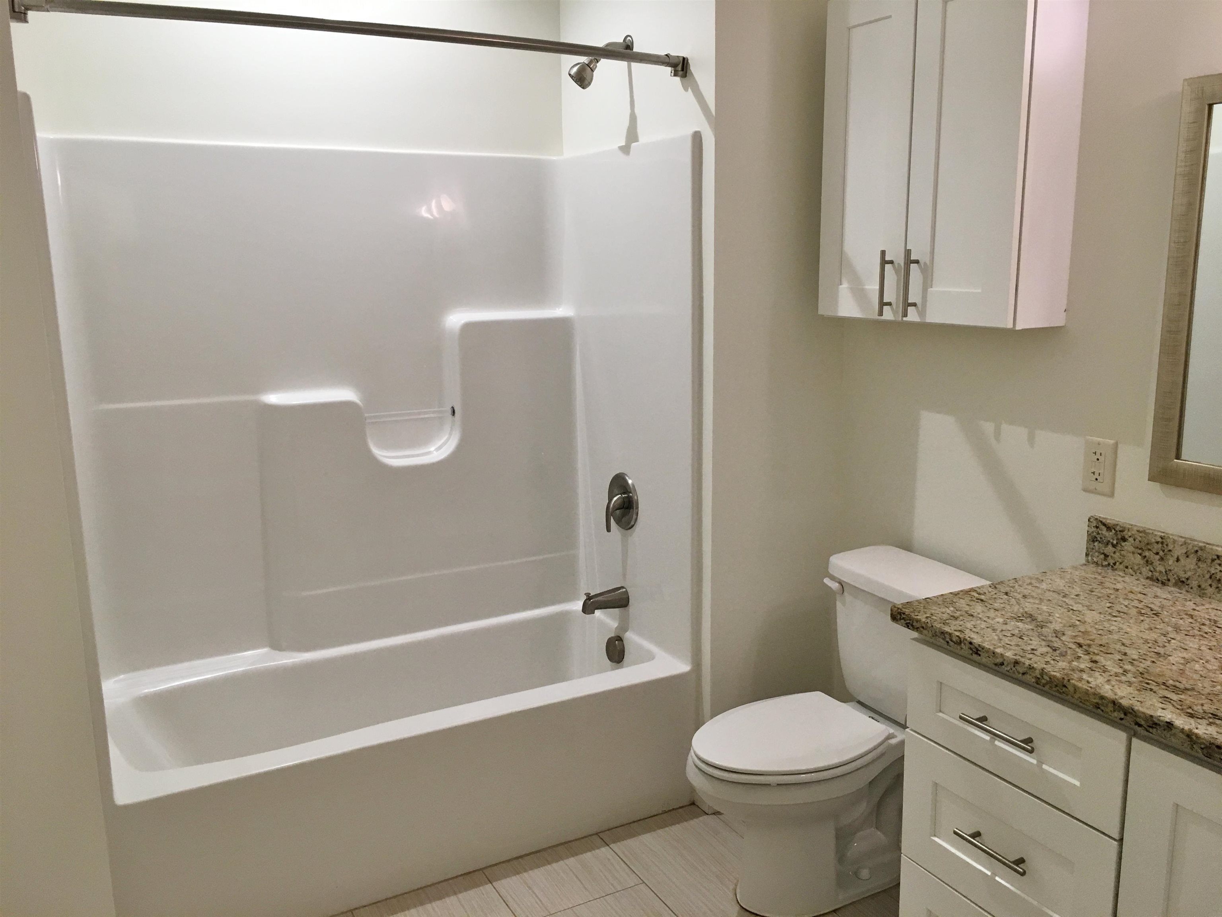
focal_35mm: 29
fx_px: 1024
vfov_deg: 48.2
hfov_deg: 61.7
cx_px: 611
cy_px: 458
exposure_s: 1/30
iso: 40
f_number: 2.2
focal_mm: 4.15
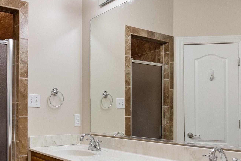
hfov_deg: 49.5
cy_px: 117
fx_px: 254
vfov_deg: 34.4
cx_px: 73
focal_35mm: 38
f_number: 6.3
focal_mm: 16
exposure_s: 1/640
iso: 1600
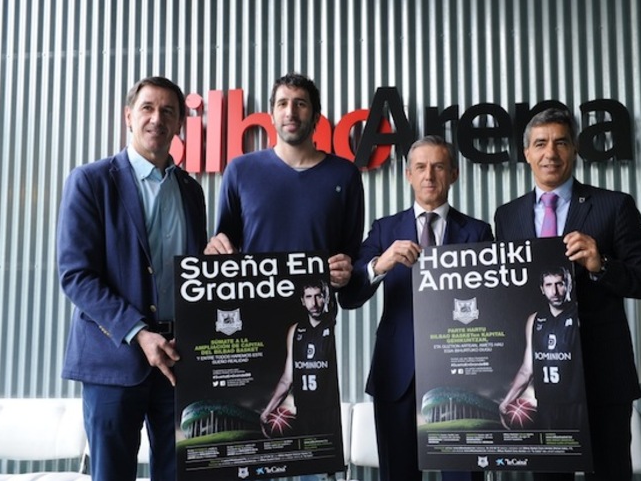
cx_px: 343
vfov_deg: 38.7
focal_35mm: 37
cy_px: 240
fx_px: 685
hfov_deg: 50.1
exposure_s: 1/160
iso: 800
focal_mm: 34
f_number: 4.5
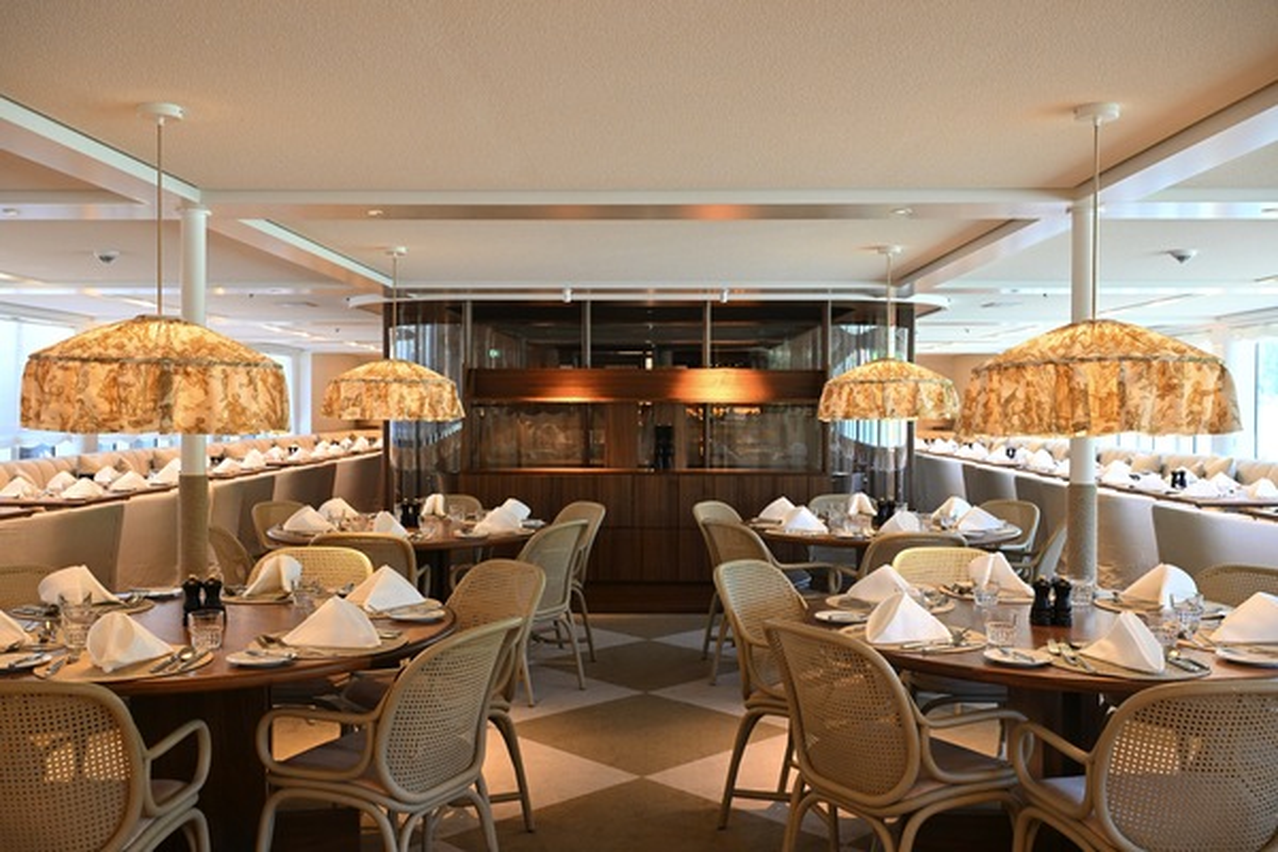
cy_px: 426
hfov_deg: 57.2
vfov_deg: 40.0
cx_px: 639
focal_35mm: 33
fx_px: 1171
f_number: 7.1
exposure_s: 1/60
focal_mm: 33
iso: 3200
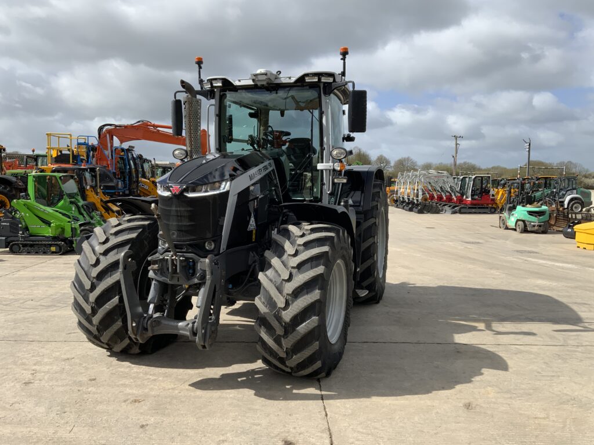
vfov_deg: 48.2
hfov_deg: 61.7
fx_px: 498
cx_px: 297
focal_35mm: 29
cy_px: 222
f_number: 1.8
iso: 16
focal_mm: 3
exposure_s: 1/2227
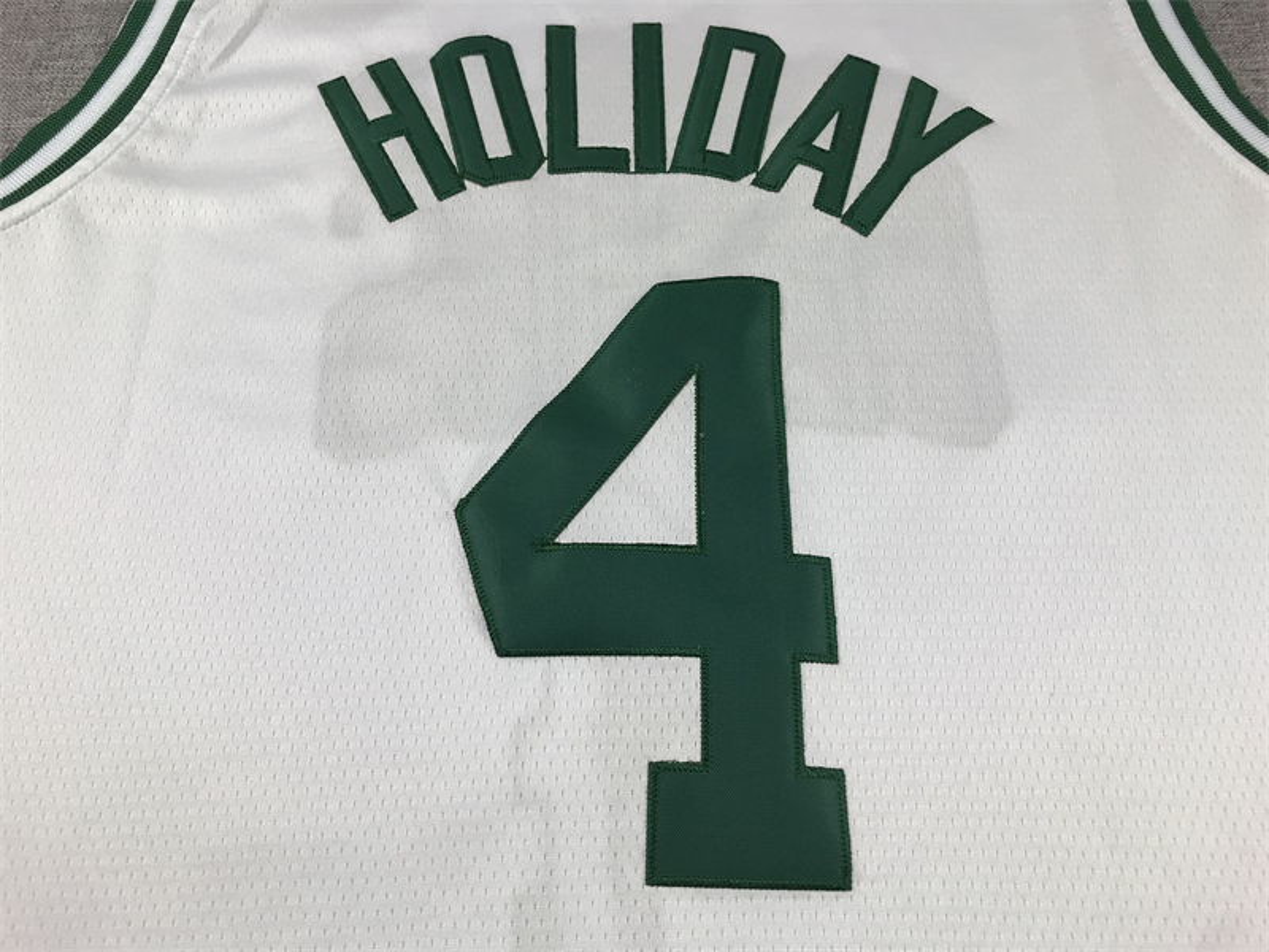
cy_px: 476
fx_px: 1026
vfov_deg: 49.7
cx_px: 634
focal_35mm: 28
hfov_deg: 63.4
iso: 20
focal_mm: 3.99
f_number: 1.8
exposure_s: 1/143
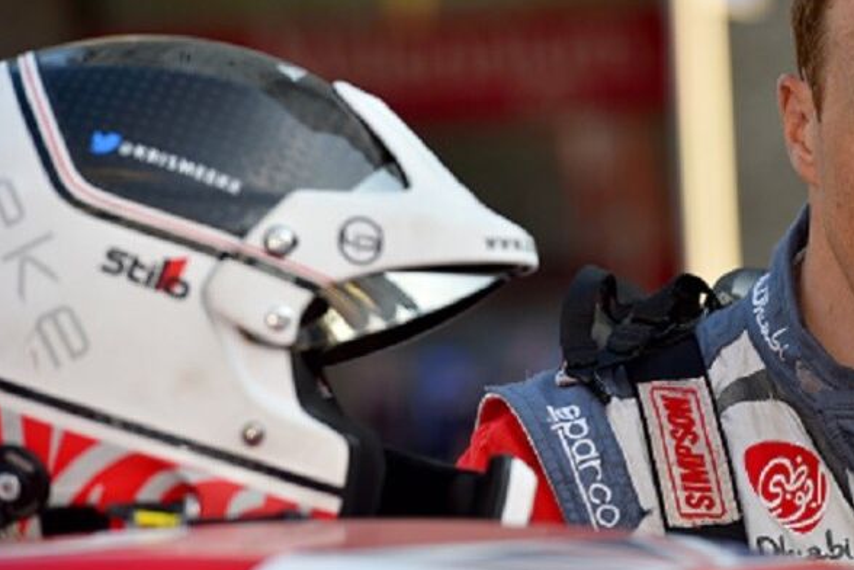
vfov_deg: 4.3
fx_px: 7519
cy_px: 169
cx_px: 619
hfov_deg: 6.5
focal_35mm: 317
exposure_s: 1/640
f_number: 5
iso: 500
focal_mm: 200
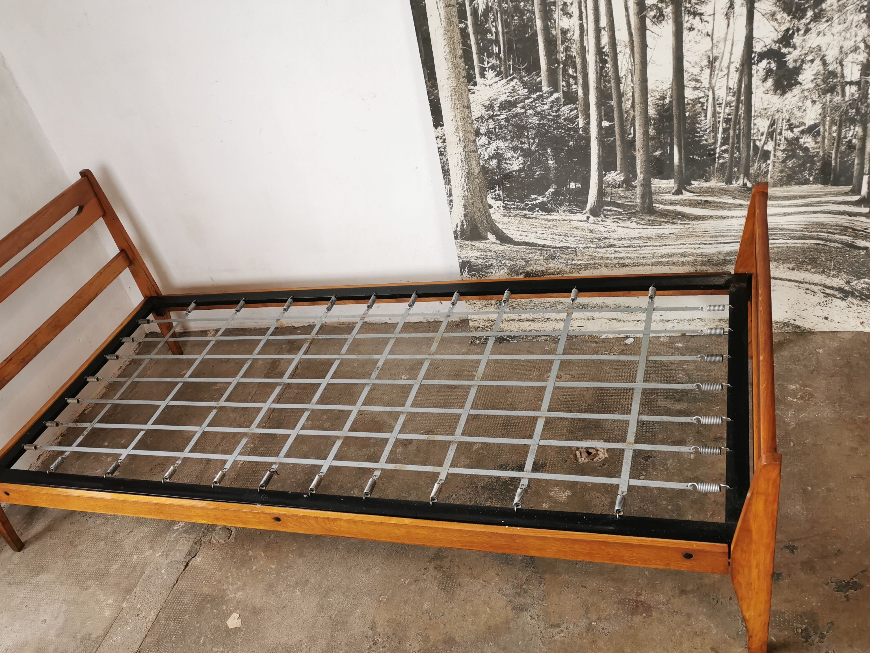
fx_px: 804
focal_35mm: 32
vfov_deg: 44.1
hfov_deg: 56.5
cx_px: 366
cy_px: 369
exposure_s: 1/60
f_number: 1.6
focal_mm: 5.56
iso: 160
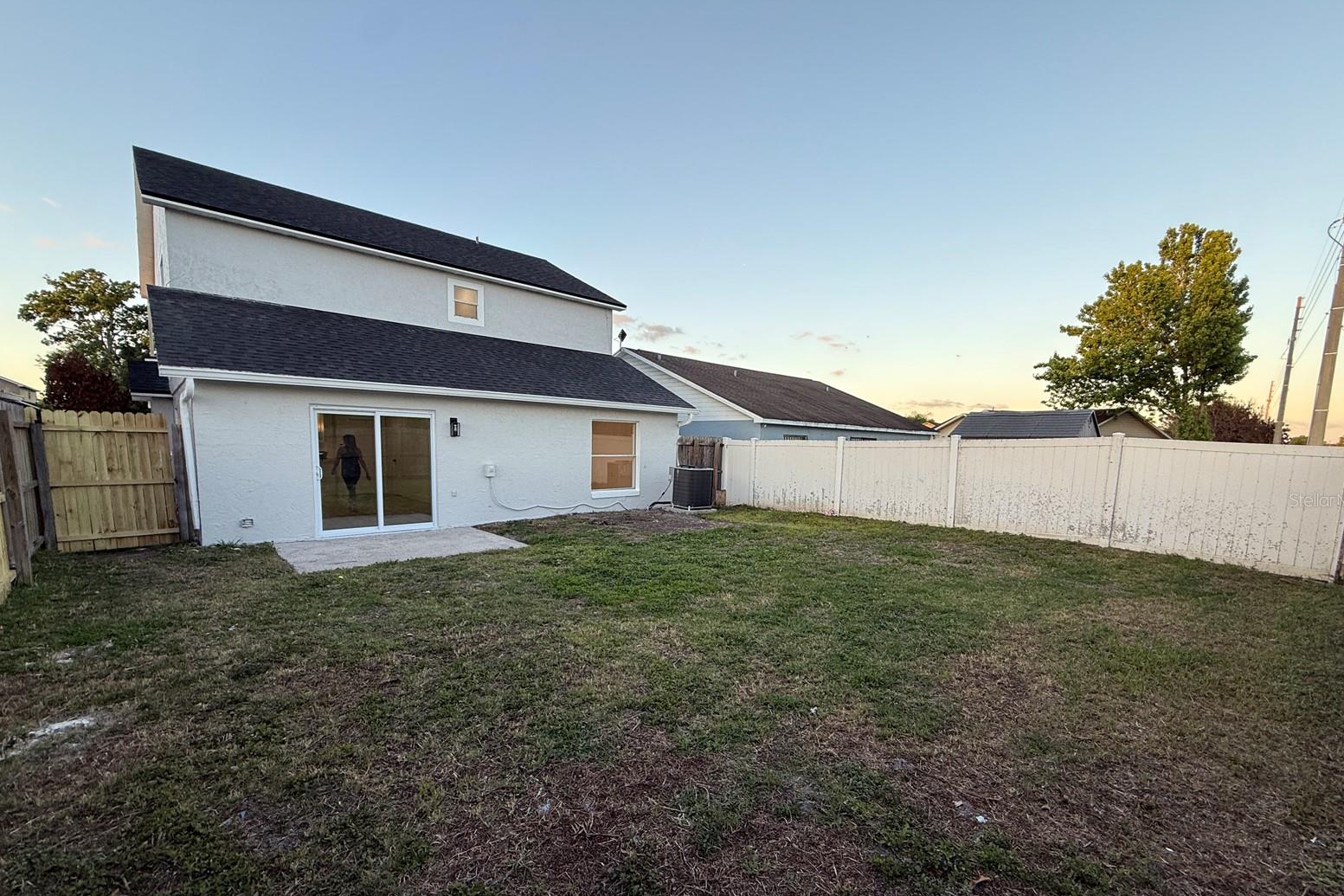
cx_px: 678
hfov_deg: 100.4
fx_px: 560
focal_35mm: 15
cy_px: 500
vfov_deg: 77.0
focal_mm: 2.22
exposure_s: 1/113
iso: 50
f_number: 2.2
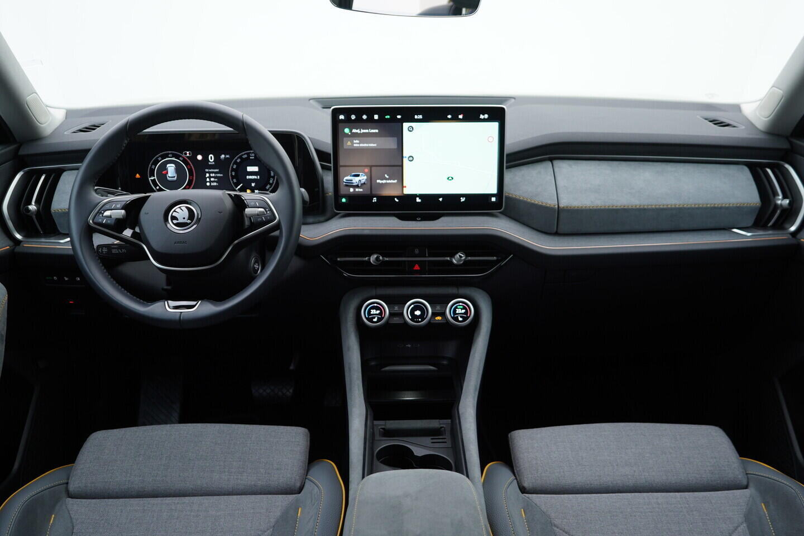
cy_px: 268
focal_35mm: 36
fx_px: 804
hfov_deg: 53.1
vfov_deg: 36.9
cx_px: 402
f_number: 2.8
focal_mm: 24
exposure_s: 1/40
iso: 125
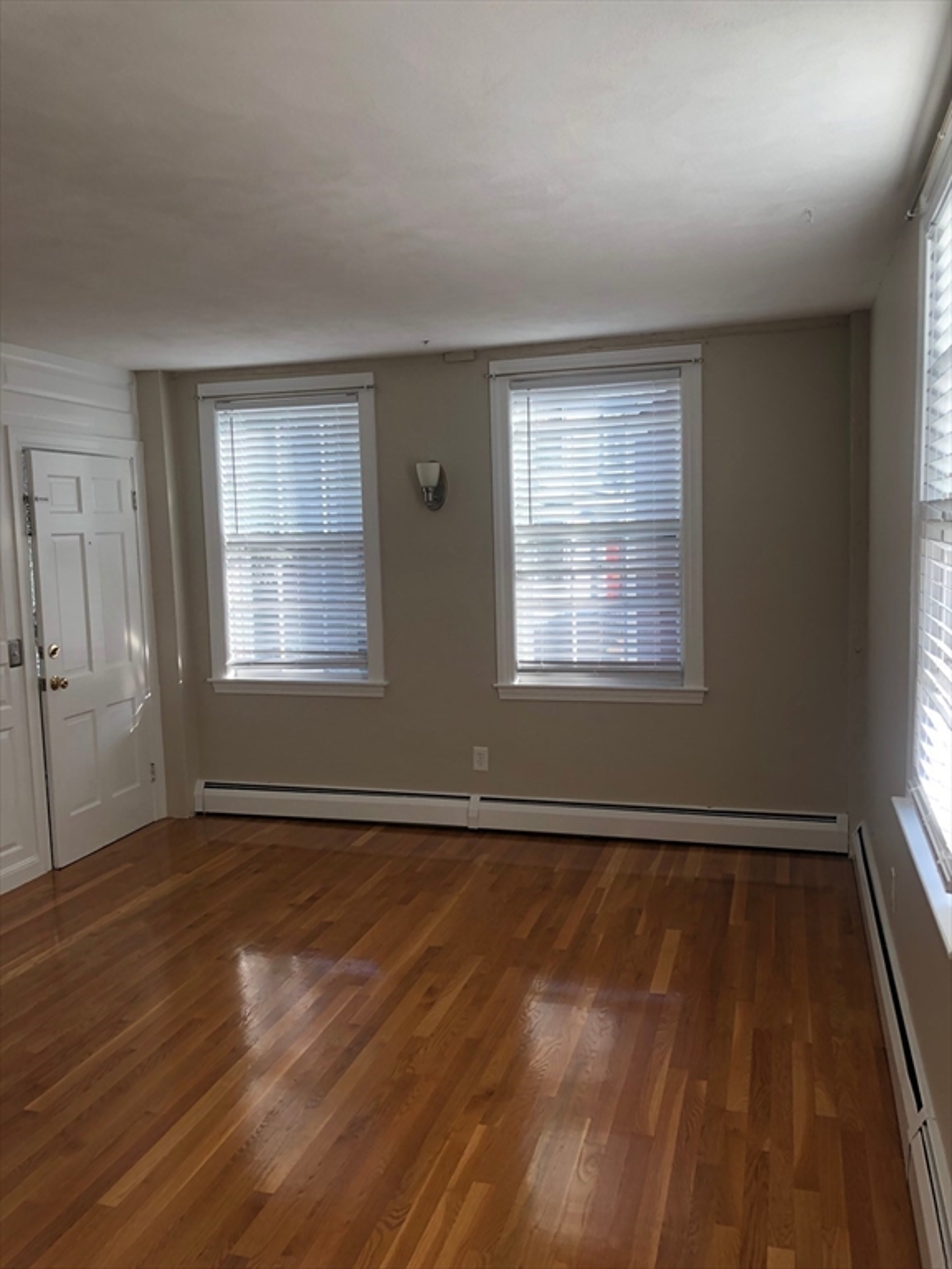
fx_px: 1027
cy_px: 634
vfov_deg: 63.4
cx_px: 476
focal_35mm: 28
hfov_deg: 49.7
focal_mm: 4
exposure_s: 1/120
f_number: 1.8
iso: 20
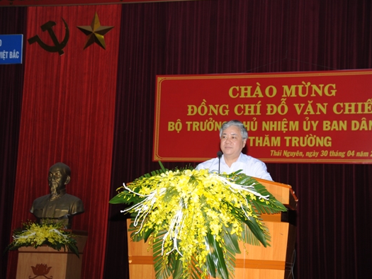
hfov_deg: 25.3
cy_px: 140
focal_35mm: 77
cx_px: 197
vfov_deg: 19.1
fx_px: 828
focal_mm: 70
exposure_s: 1/60
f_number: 6.3
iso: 500
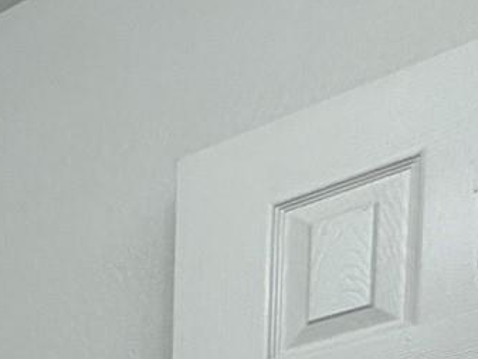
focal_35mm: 85
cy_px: 905
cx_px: -791
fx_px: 1174
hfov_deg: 13.3
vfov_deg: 12.7
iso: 50
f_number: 2.2
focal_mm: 2.22
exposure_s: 1/121
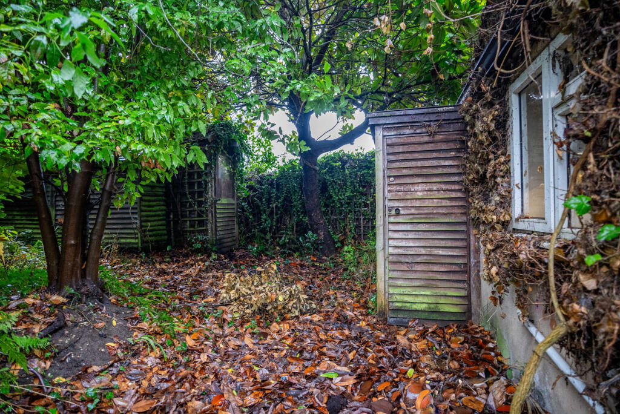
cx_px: 310
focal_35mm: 18
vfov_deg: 67.5
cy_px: 207
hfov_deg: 90.0
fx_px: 310
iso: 2500
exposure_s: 1/160
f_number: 2.8
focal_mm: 18
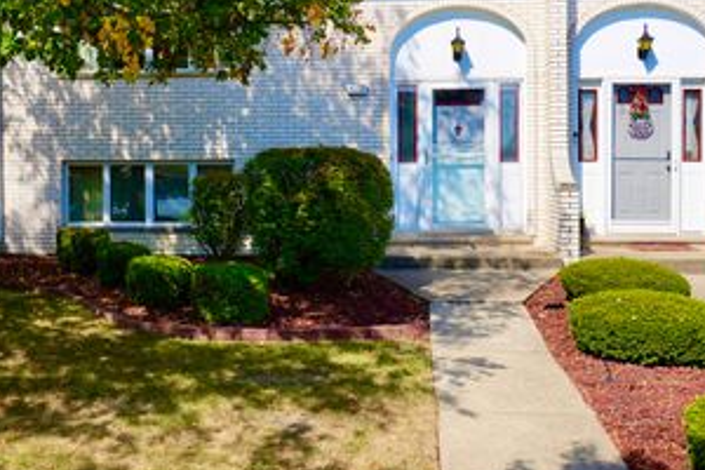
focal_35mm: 40
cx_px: 343
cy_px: 177
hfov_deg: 48.5
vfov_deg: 33.2
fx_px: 783
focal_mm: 16
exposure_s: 1/500
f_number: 5
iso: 100
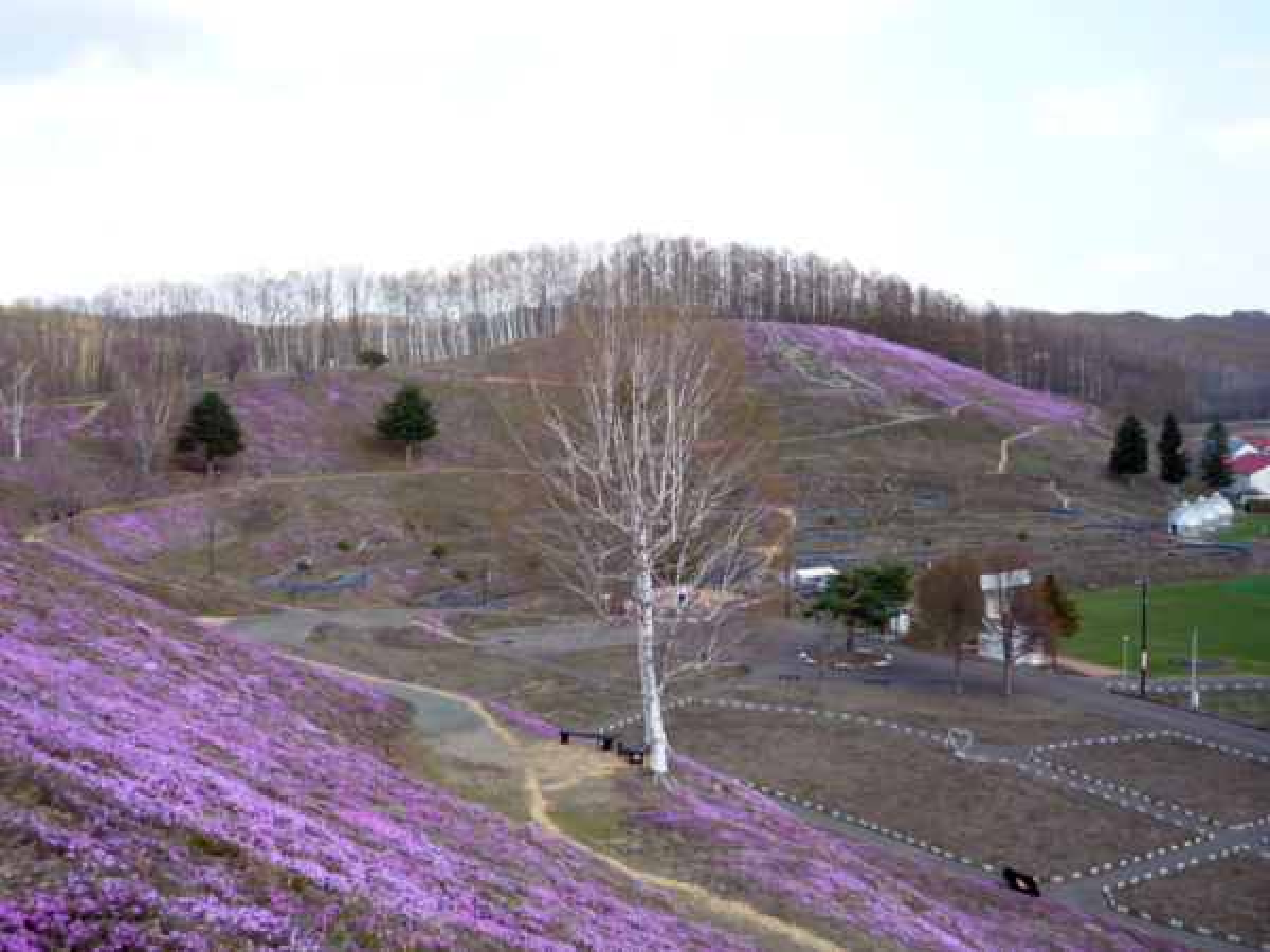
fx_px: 1394
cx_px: 635
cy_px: 476
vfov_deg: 37.7
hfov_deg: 49.0
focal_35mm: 38
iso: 100
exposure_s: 1/400
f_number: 2.9
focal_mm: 6.3
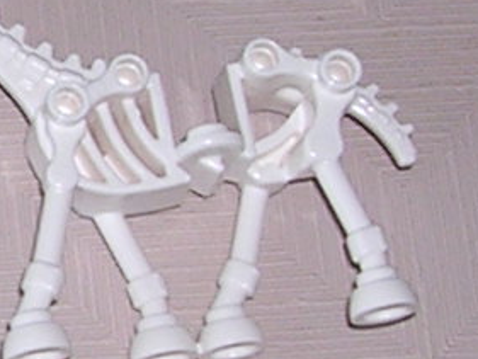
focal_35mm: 277
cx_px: -561
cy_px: 61
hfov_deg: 6.8
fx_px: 3827
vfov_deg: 5.4
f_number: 2.8
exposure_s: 1/60.1
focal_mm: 5.8
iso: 100
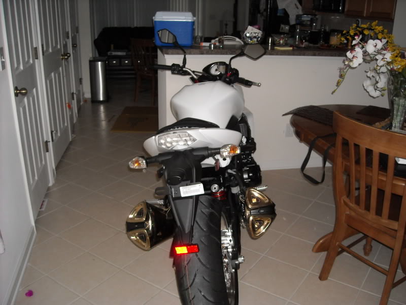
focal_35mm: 35
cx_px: 203
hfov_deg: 52.6
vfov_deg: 40.7
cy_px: 152
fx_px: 411
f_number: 2.8
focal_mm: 5.7
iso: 200
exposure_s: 1/60
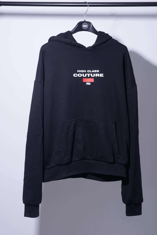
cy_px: 118
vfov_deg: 23.9
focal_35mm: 85
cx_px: 78
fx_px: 555
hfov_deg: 16.1
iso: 320
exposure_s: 1/640
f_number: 8
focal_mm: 85
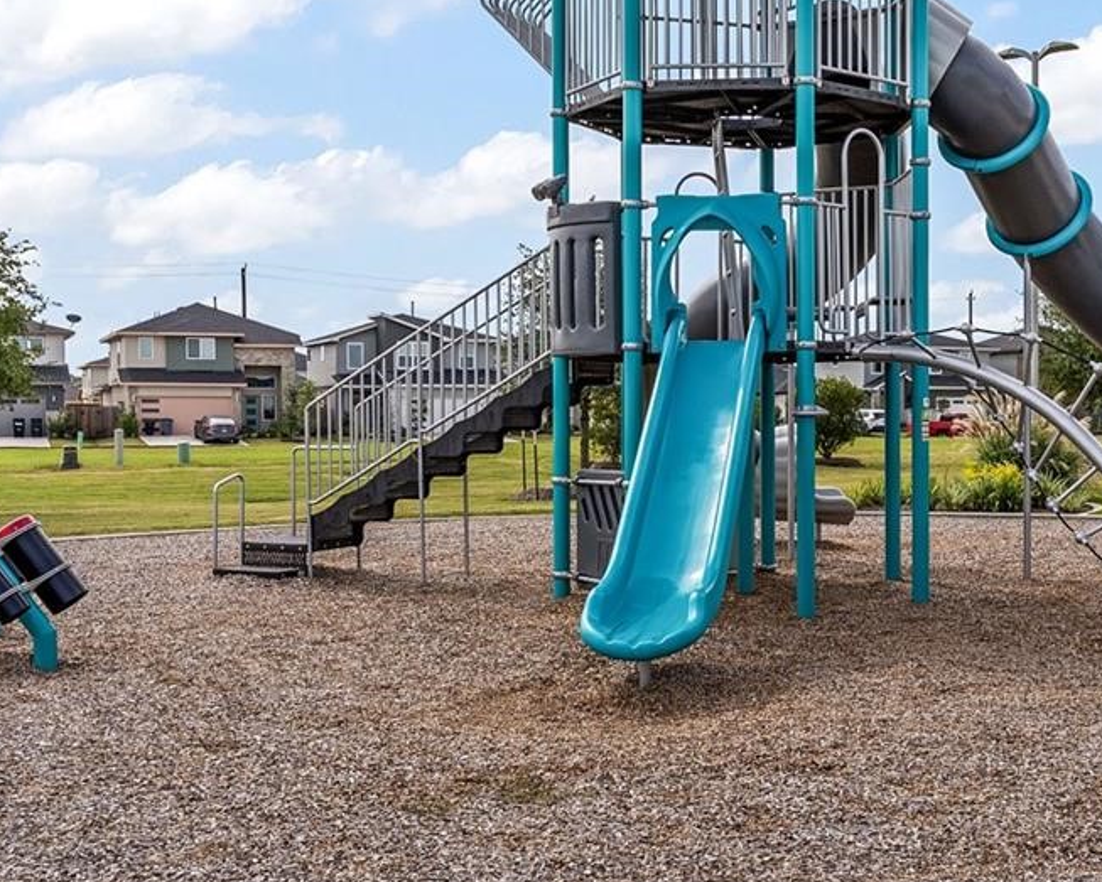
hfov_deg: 36.6
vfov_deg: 30.3
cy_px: 433
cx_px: 798
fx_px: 1631
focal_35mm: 50
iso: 125
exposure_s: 1/200
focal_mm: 17
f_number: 8
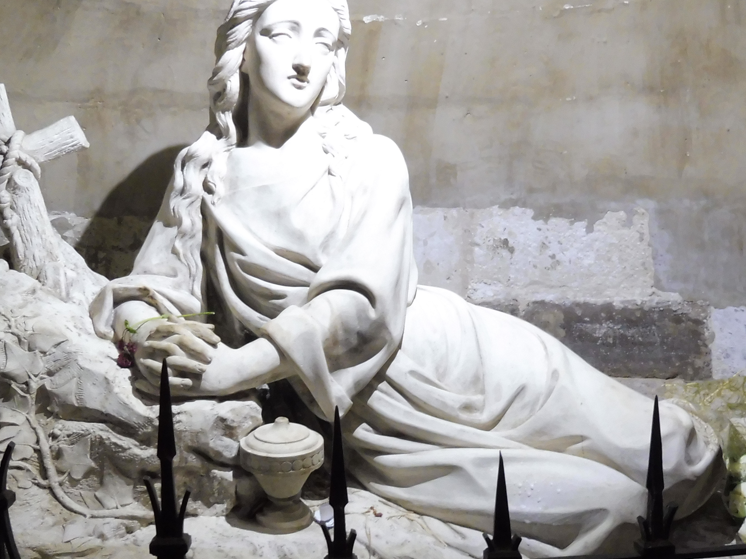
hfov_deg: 45.8
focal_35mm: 41
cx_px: 375
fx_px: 884
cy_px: 292
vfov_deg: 35.1
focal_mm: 4.3
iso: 400
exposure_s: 1/13
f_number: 3.3
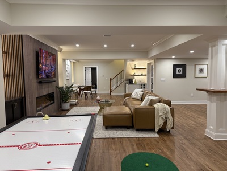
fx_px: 157
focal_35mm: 24
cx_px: 114
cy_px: 86
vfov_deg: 56.8
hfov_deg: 71.6
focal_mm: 6.76
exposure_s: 1/60
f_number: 1.78
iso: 160
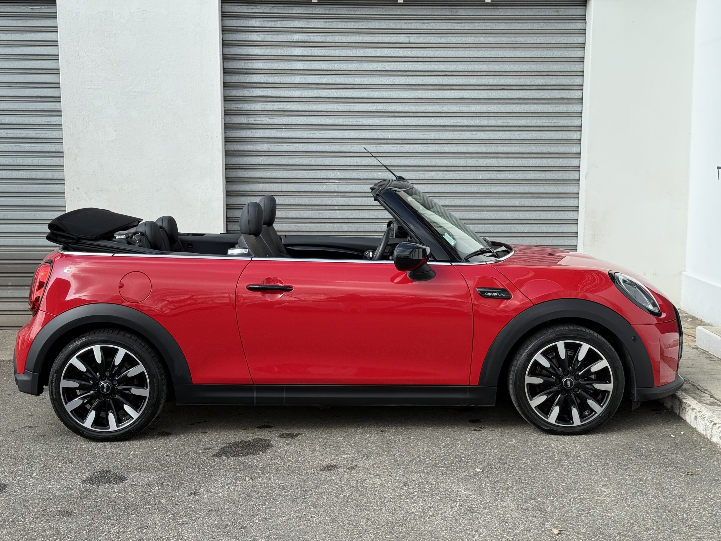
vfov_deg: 30.3
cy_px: 270
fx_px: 1000
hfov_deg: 39.7
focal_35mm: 48
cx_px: 360
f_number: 1.78
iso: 80
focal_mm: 6.76
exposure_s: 1/1377
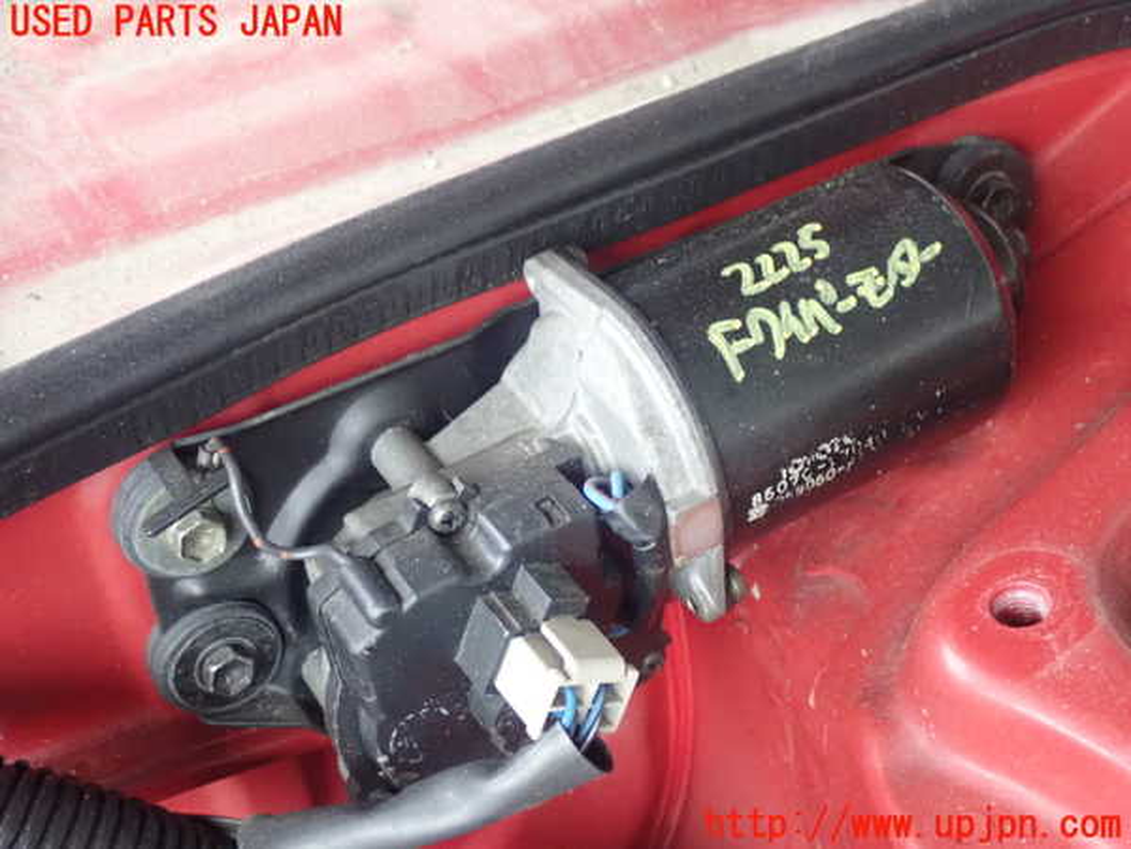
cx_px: 566
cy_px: 424
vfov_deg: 27.5
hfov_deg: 36.2
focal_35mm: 53
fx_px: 1732
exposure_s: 1/50
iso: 1600
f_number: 3.4
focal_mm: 9.61
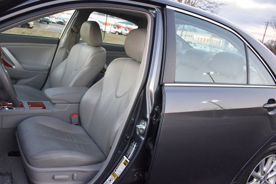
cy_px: 89
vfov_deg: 39.9
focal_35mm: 33
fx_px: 253
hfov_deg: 56.8
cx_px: 112
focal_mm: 18
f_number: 3.5
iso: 1000
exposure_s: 1/125
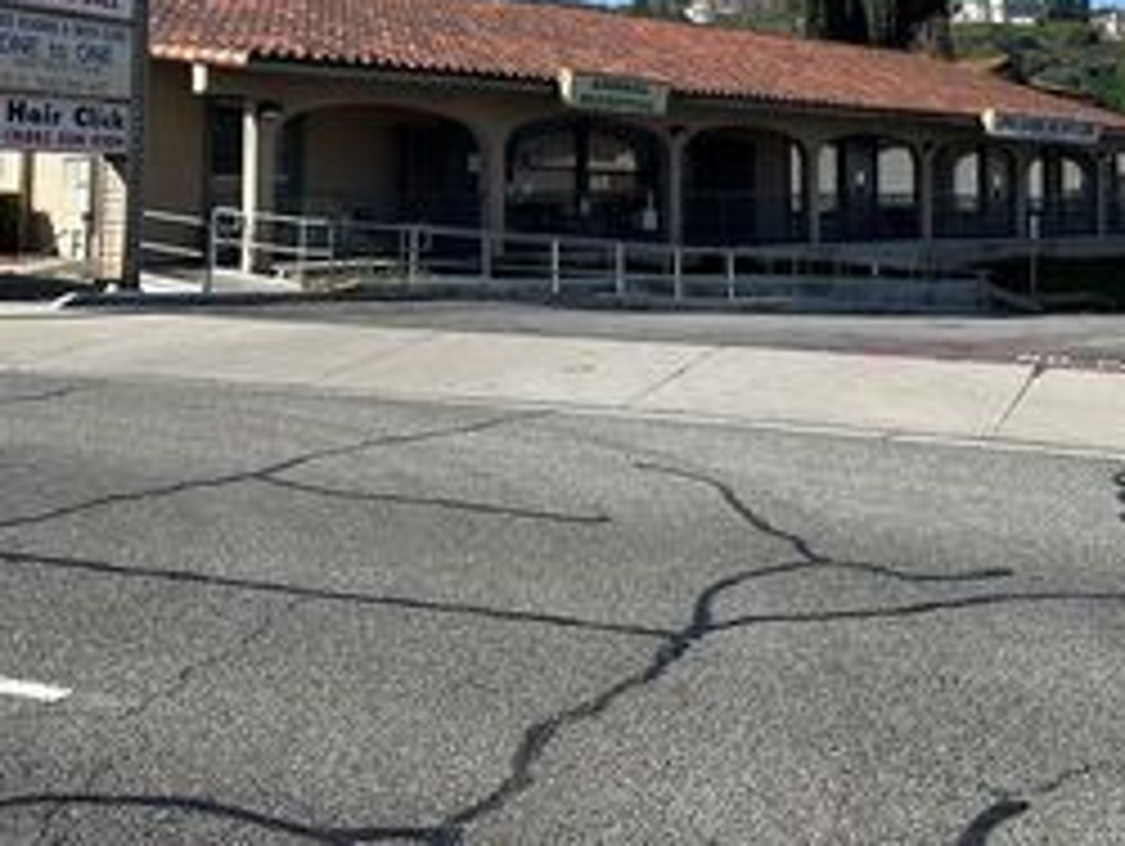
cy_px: 110
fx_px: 1561
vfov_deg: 29.3
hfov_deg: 39.4
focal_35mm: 48
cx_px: 693
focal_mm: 6.86
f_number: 1.78
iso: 80
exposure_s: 1/4762
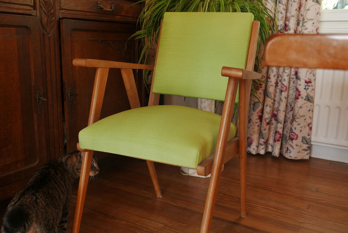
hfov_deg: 51.8
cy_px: 116
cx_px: 174
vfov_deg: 36.0
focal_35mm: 37
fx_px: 358
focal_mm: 16.5
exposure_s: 1/125
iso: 500
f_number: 2.4
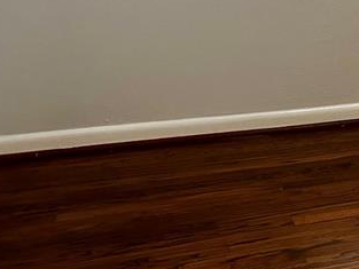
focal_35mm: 85
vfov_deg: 16.8
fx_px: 882
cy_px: -34
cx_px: 571
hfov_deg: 19.4
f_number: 1.5
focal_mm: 5.7
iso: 200
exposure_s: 1/60
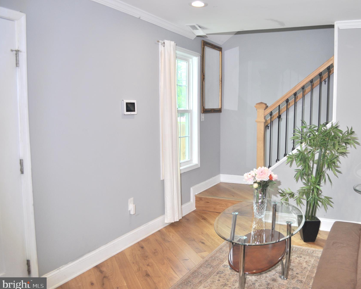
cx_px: 220
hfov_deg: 56.6
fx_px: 331
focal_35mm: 31
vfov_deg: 47.1
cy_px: 146
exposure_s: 1/80
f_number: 4.5
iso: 400
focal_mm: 18
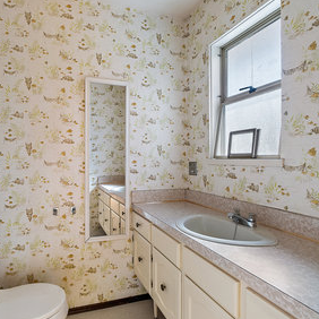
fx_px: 219
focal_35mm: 21
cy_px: 160
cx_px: 123
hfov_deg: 71.1
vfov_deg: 72.1
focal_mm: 16
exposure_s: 1/10
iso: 400
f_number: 7.1
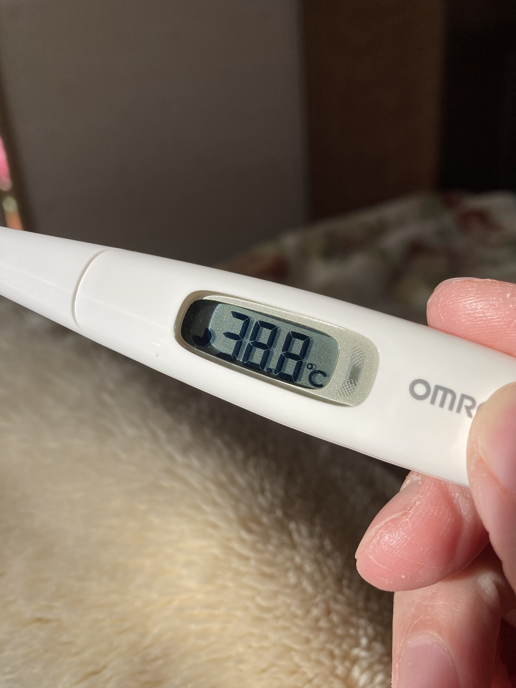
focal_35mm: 28
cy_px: 344
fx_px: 557
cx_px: 258
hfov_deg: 49.7
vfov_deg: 63.4
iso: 32
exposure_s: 1/121
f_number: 1.8
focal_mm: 3.99
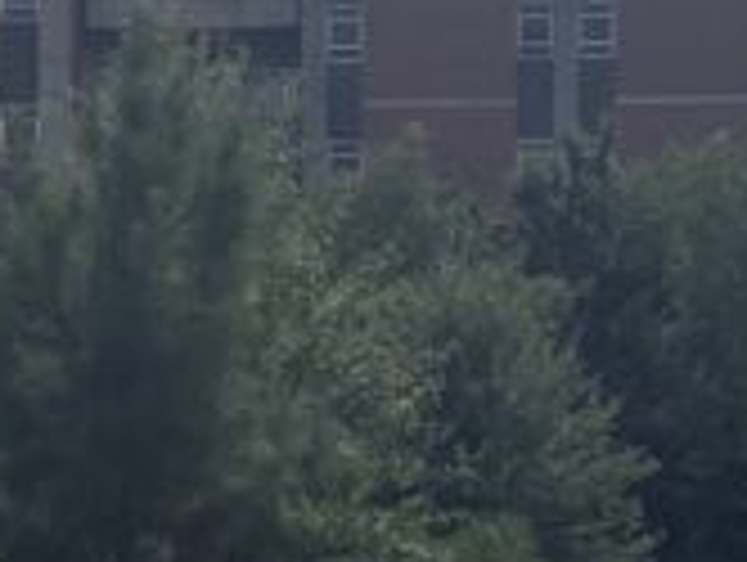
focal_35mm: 160
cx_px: 158
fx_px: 3458
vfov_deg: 9.2
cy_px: 697
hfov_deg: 12.3
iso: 25
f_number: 1.8
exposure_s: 1/3650
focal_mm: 4.25
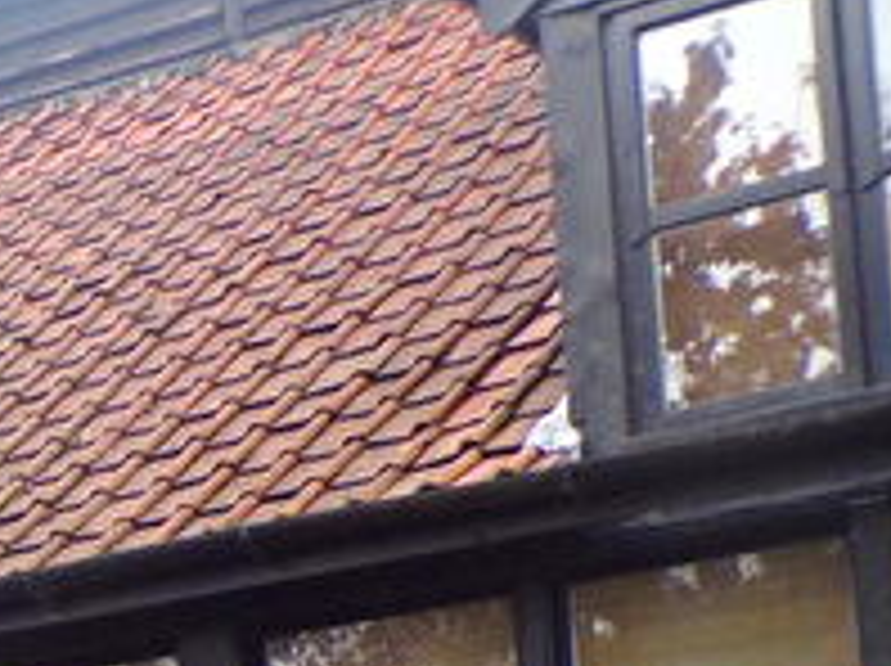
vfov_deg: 10.9
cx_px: -441
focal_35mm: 131
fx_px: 3368
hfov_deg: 14.1
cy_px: 979
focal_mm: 6.6
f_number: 3.3
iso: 80
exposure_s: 1/75
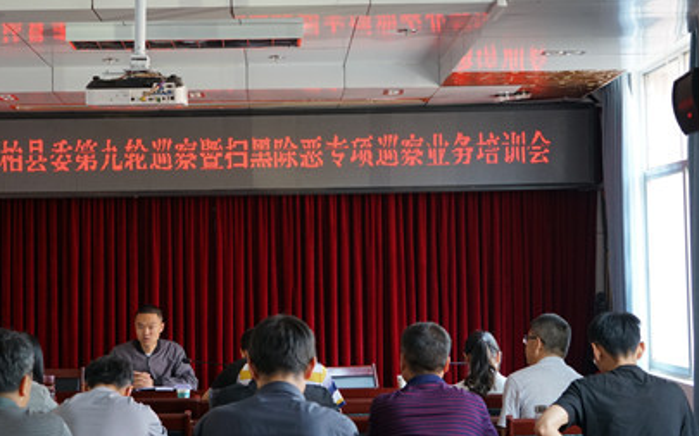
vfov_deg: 17.6
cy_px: 178
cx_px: 247
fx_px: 1410
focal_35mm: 74
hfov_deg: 27.7
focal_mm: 49
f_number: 4.5
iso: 1600
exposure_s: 1/160
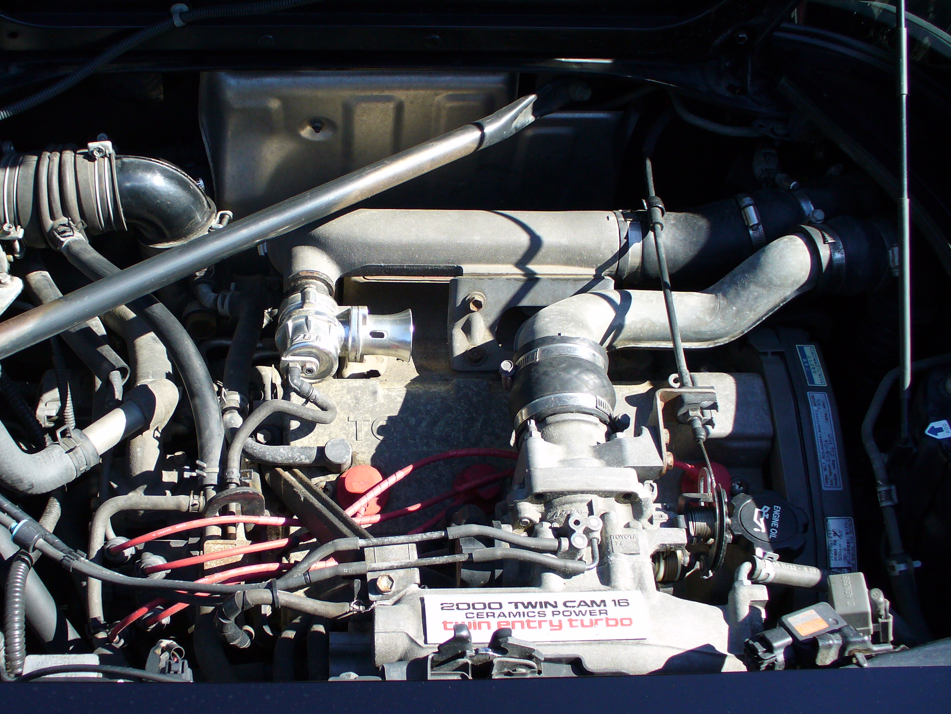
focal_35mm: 45
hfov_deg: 41.9
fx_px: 1236
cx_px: 389
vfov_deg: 32.2
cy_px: 380
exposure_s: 1/400
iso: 80
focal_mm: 6.1
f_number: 2.8
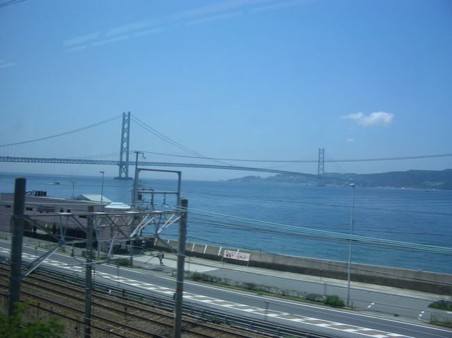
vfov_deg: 40.7
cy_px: 169
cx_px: 226
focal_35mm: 35
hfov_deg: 52.6
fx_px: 457
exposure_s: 1/320
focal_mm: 5.8
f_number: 4.3
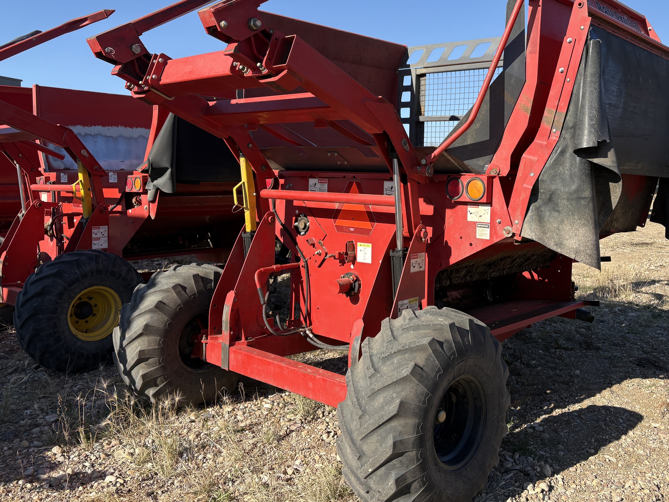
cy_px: 188
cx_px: 398
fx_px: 638
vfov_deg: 42.6
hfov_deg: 55.0
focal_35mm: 33
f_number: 1.6
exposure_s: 1/2208
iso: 50
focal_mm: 5.96
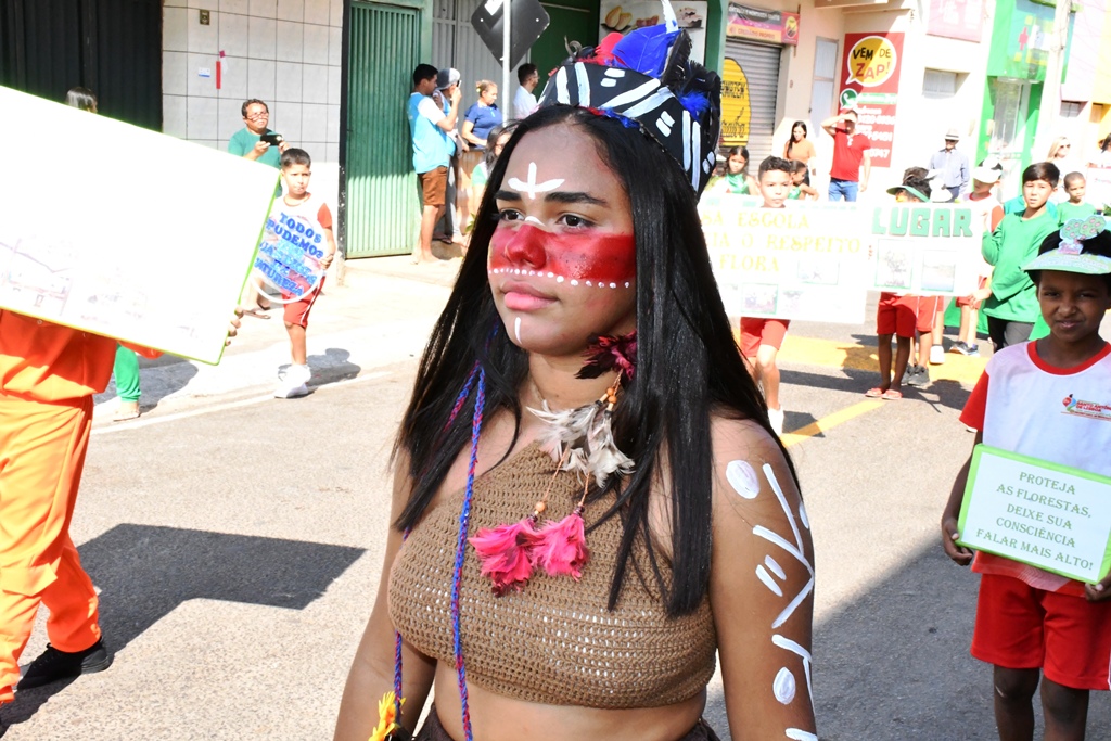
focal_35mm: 48
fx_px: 1481
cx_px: 556
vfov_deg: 28.1
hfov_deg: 41.1
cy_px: 370
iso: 5000
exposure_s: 1/250
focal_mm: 32
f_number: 25
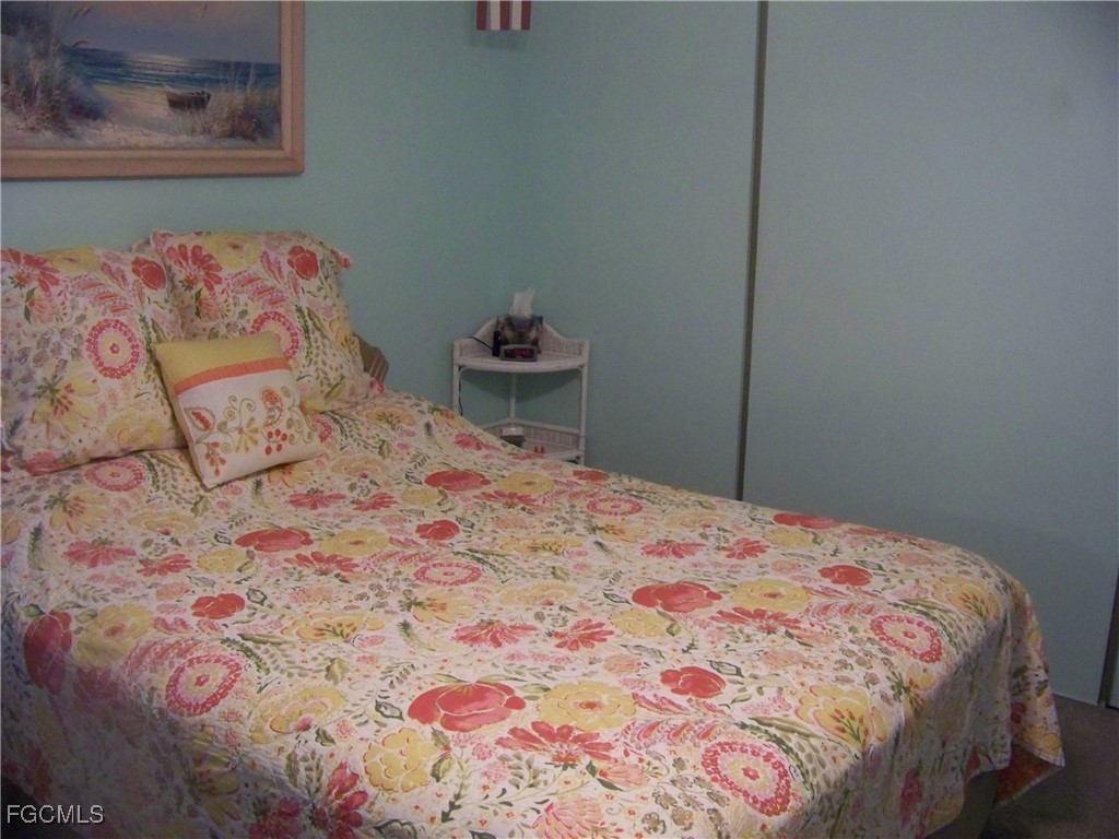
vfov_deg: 39.7
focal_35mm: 36
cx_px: 560
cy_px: 420
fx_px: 1164
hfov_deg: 51.4
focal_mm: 5.85
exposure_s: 1/30
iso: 400
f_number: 2.8
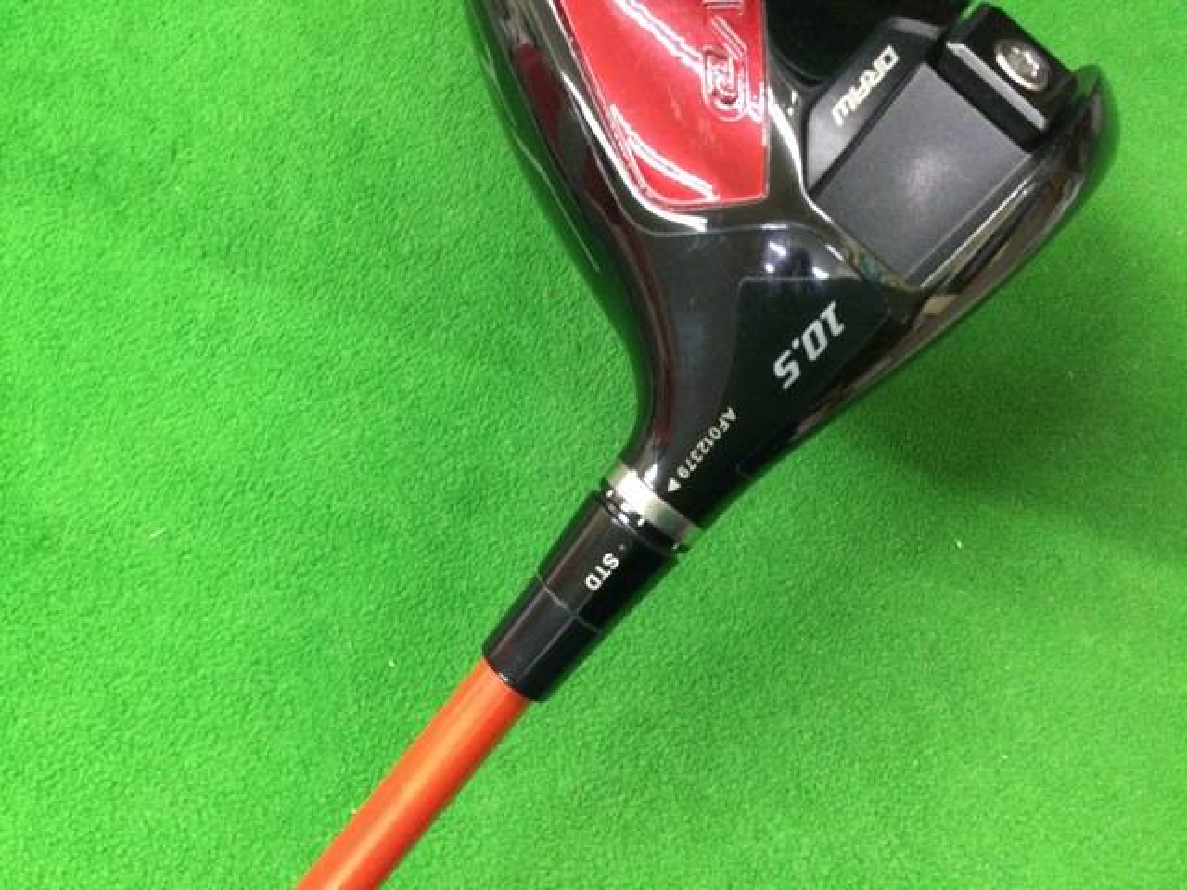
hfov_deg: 58.4
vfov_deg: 45.4
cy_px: 445
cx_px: 594
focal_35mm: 31
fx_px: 1063
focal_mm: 3.3
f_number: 2.4
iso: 200
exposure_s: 1/24
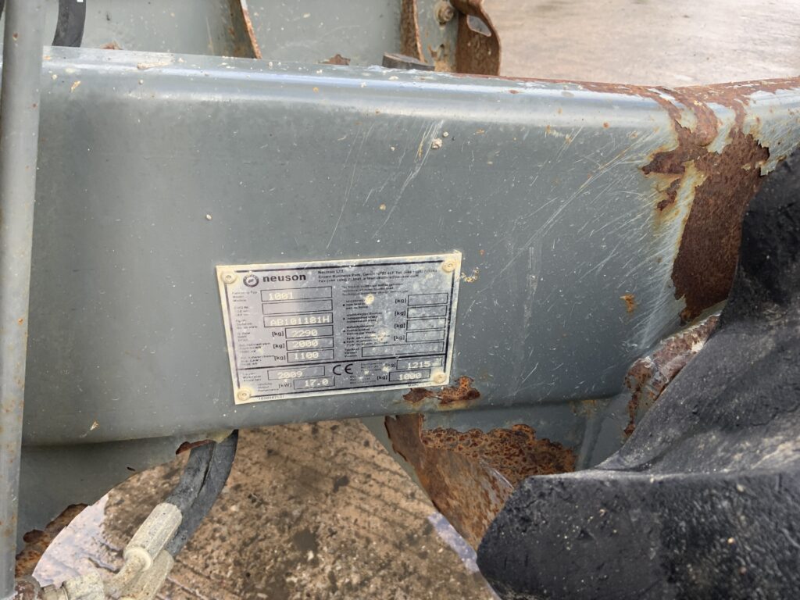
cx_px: 400
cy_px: 300
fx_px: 670
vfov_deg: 48.2
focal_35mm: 29
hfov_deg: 61.7
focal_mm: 3
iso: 20
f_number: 1.8
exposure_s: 1/122
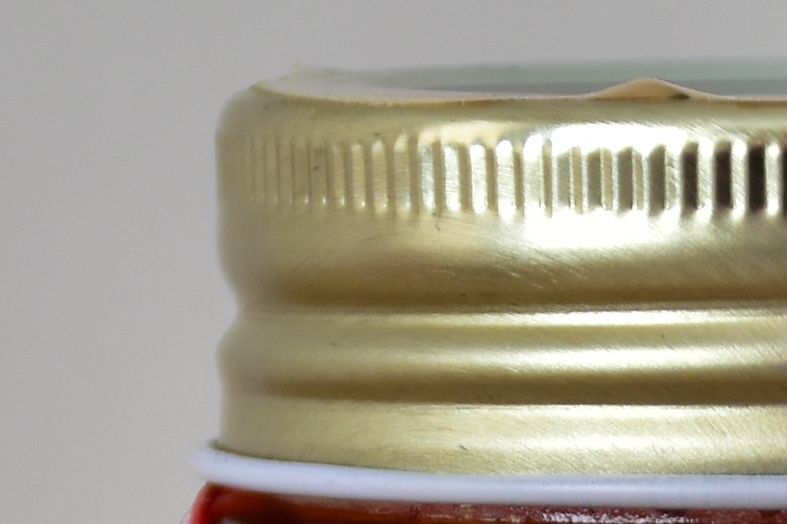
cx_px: 997
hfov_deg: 3.0
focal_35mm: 687
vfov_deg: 2.0
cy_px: 984
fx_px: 15015
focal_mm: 70
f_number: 6.3
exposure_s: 1/80
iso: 200
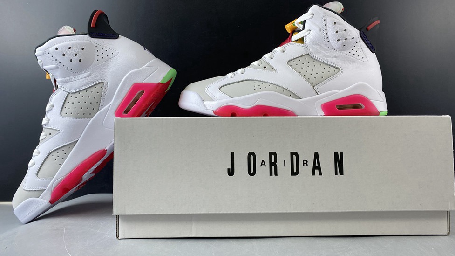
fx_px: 350
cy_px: 106
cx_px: 226
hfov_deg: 66.1
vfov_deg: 40.0
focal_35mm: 29
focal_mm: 4.25
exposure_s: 1/100
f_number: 1.8
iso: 50
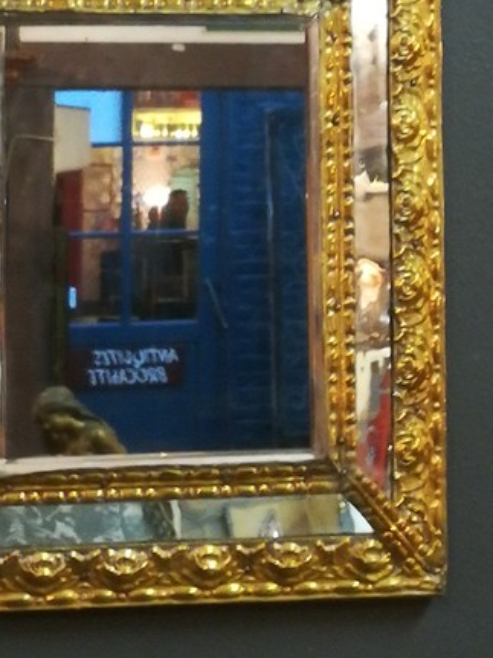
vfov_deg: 16.9
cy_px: 72
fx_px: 2185
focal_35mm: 115
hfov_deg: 12.8
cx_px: 128
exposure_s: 1/14.3
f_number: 2.2
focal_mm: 3.83
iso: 640
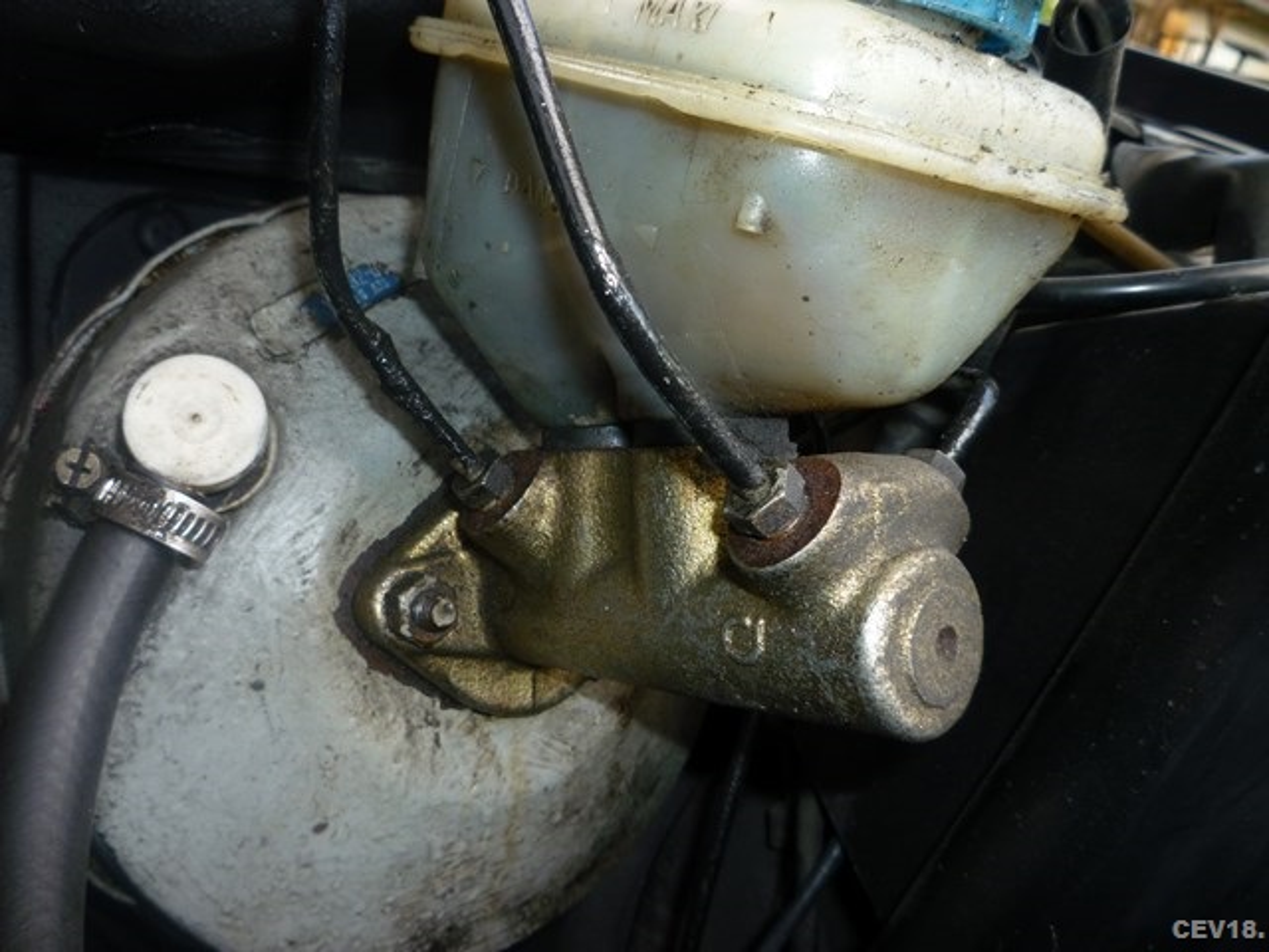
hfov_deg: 61.7
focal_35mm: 29
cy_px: 476
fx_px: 1063
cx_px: 634
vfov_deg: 48.2
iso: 100
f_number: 4
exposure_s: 1/60
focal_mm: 5.2
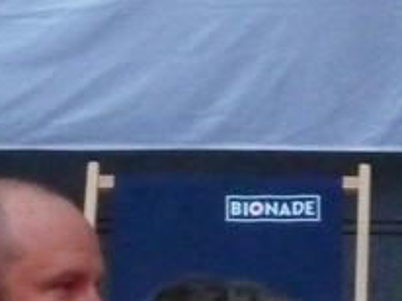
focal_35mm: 467
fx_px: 5417
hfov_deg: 4.2
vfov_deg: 3.2
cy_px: -16
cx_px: -181
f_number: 4.2
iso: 800
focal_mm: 13.7
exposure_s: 1/20
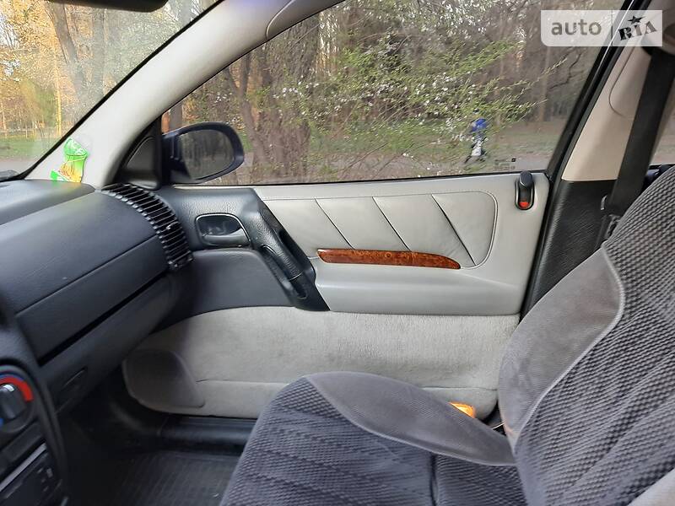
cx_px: 338
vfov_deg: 51.4
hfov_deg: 65.3
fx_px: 526
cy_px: 253
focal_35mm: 27
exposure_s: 1/50
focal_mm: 3.9
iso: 100
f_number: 1.7
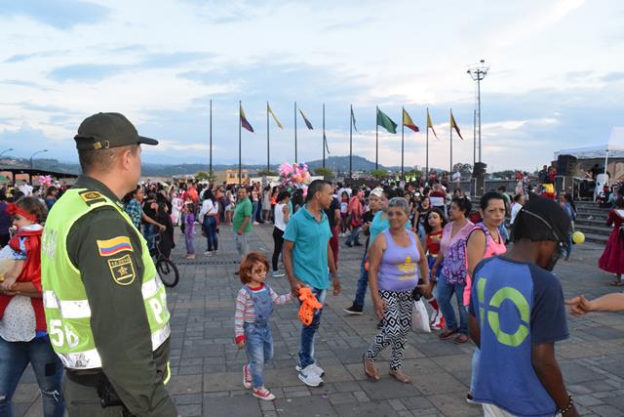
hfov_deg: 67.4
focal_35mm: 27
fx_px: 468
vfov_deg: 48.0
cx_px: 312
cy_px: 208
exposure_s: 1/200
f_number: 8
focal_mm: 18
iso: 6400
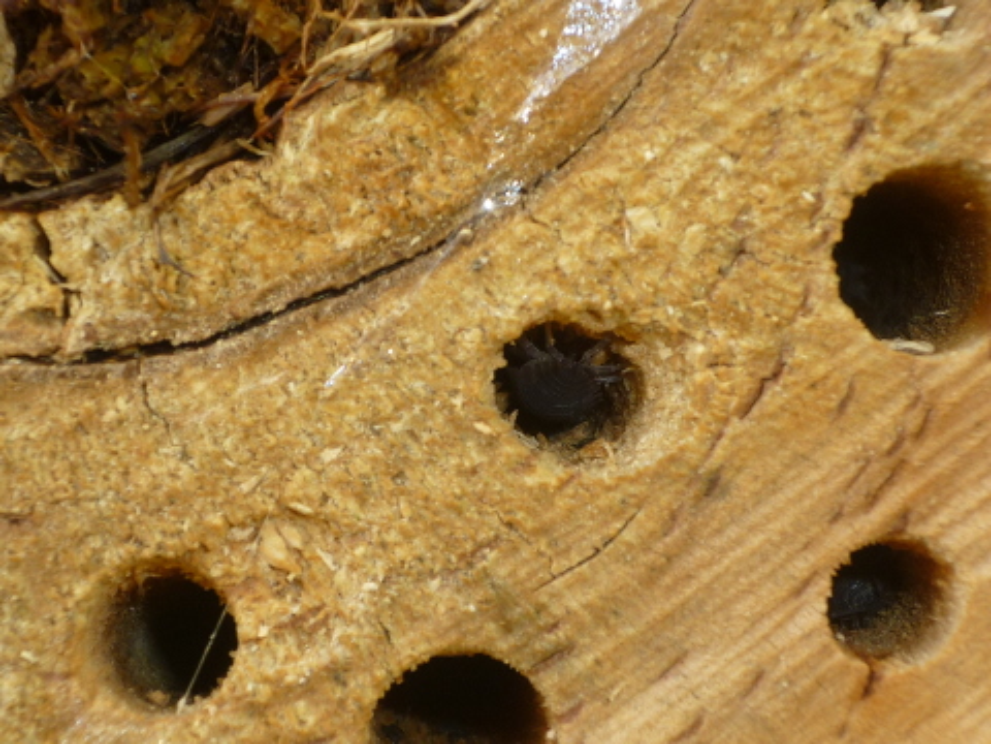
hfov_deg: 16.4
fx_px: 3435
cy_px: 372
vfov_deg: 12.3
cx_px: 496
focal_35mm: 120
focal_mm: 13.6
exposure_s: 1/40
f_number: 5.6
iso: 100
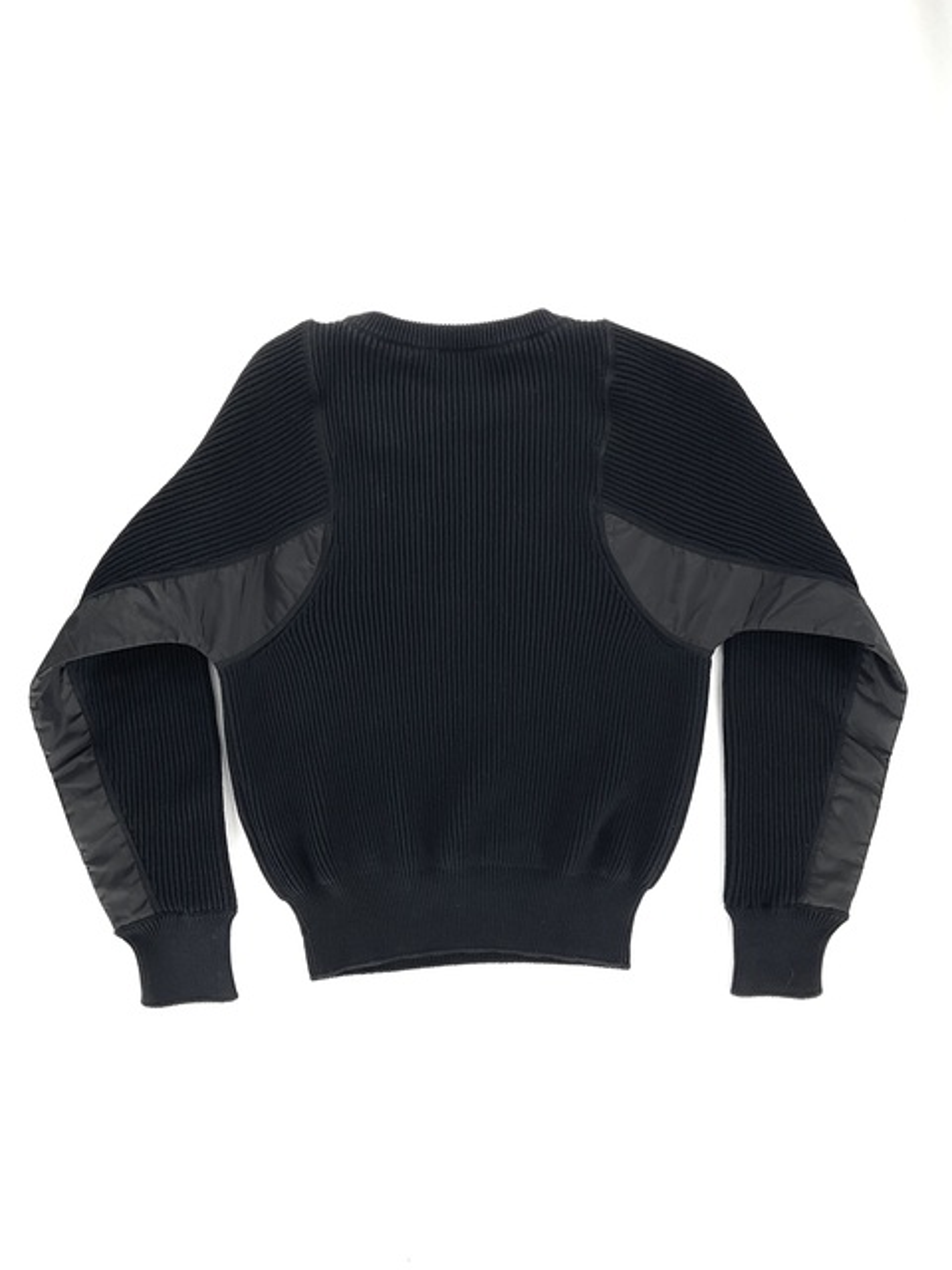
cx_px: 476
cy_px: 635
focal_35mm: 29
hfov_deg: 48.2
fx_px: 1063
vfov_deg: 61.7
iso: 20
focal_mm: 3
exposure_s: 1/120
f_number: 1.8
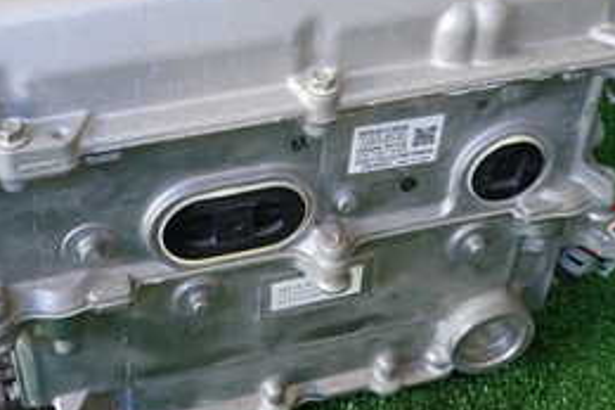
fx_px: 1024
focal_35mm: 60
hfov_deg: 33.2
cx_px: 213
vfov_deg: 22.3
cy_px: 81
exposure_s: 1/100
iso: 200
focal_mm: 4.5
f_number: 2
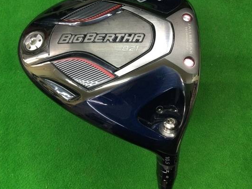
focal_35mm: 37
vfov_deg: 38.5
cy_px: 78
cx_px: 115
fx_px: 269
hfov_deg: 50.1
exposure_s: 1/30
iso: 100
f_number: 2.4
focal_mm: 3.3
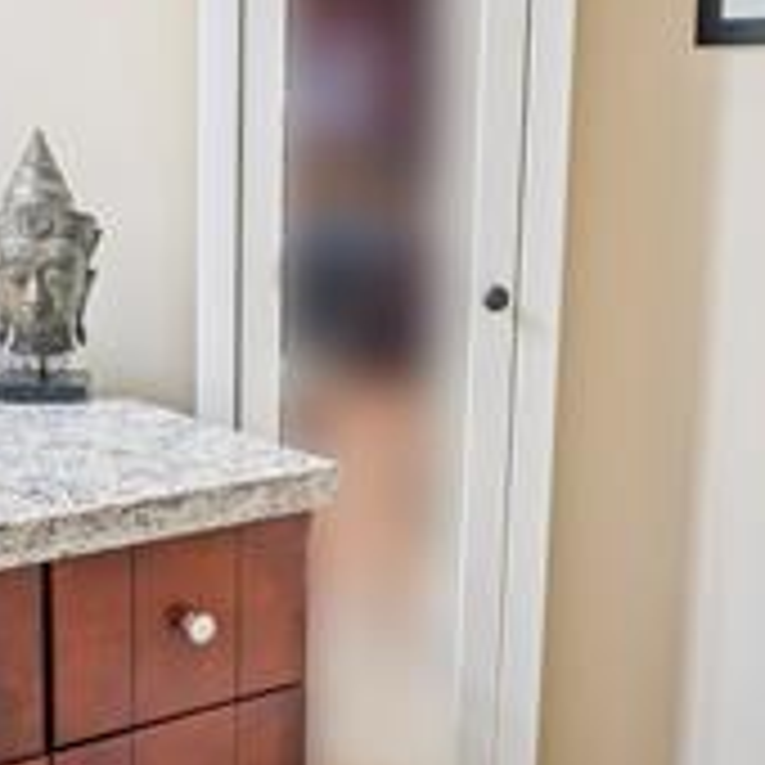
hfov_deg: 32.5
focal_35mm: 51
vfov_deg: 33.4
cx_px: 155
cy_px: 360
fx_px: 1275
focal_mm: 17
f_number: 9
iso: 320
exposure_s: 1/1.25
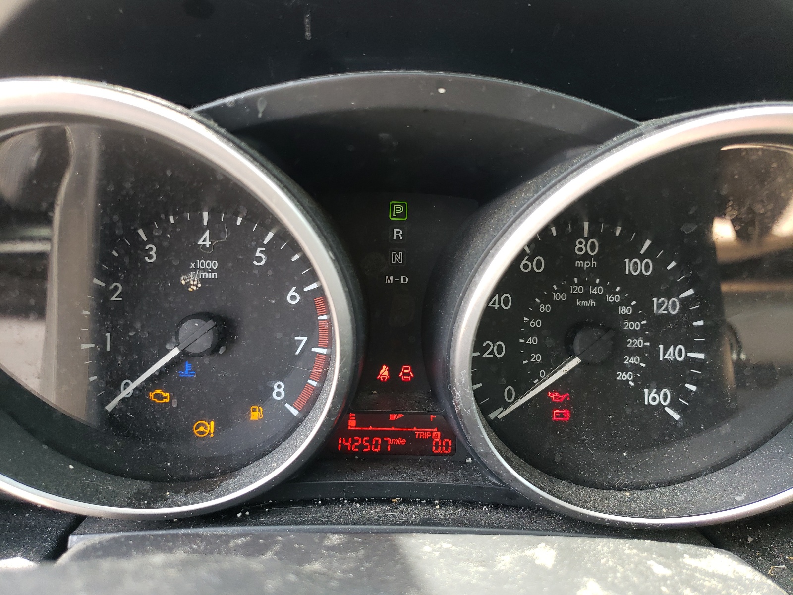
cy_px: 298
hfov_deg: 67.3
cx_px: 396
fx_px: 596
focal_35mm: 26
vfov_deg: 53.1
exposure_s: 1/120
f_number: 1.5
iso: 85
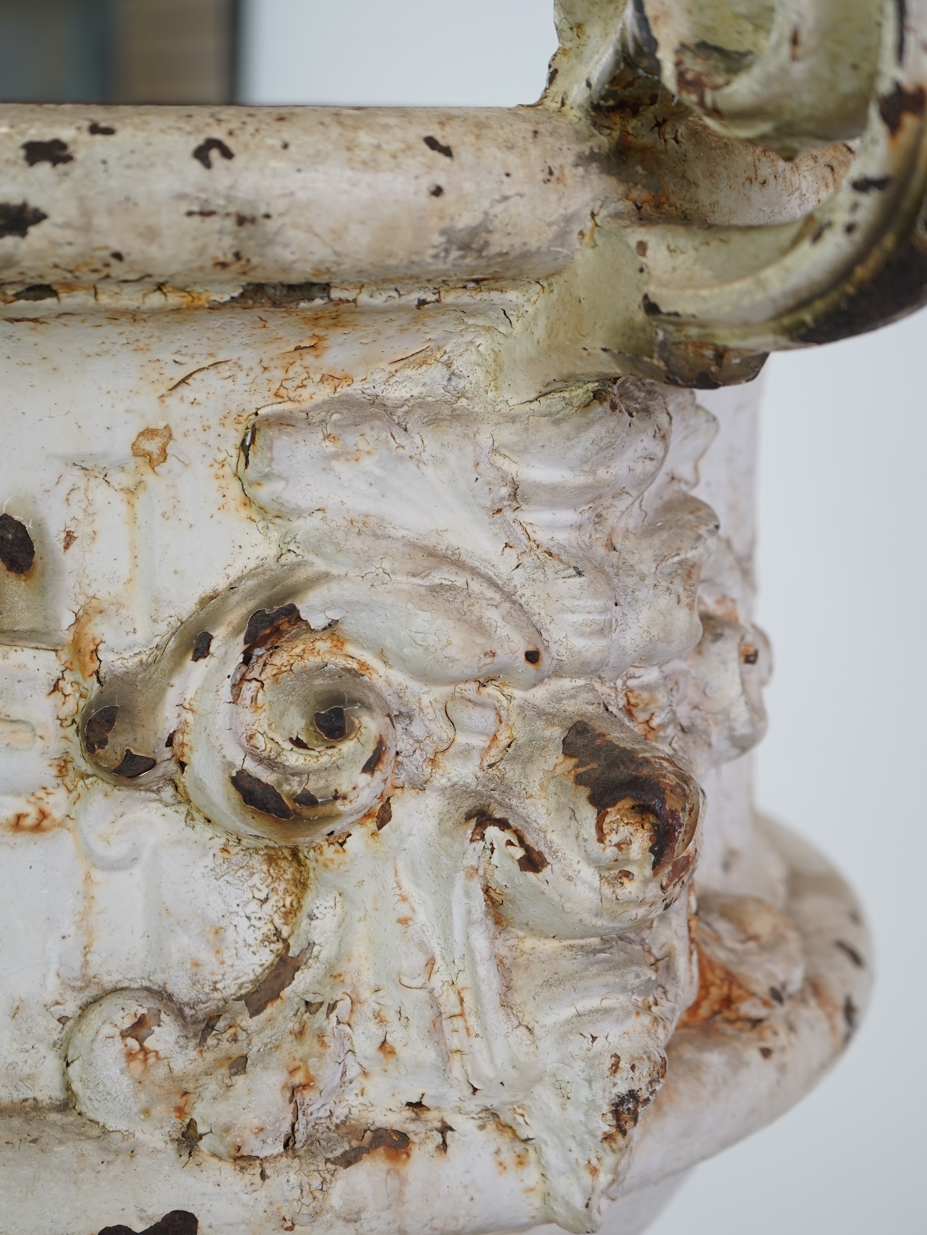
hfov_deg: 23.3
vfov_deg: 30.7
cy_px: 679
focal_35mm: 63
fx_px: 2249
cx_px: 509
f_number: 5
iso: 320
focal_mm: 52
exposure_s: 1/80
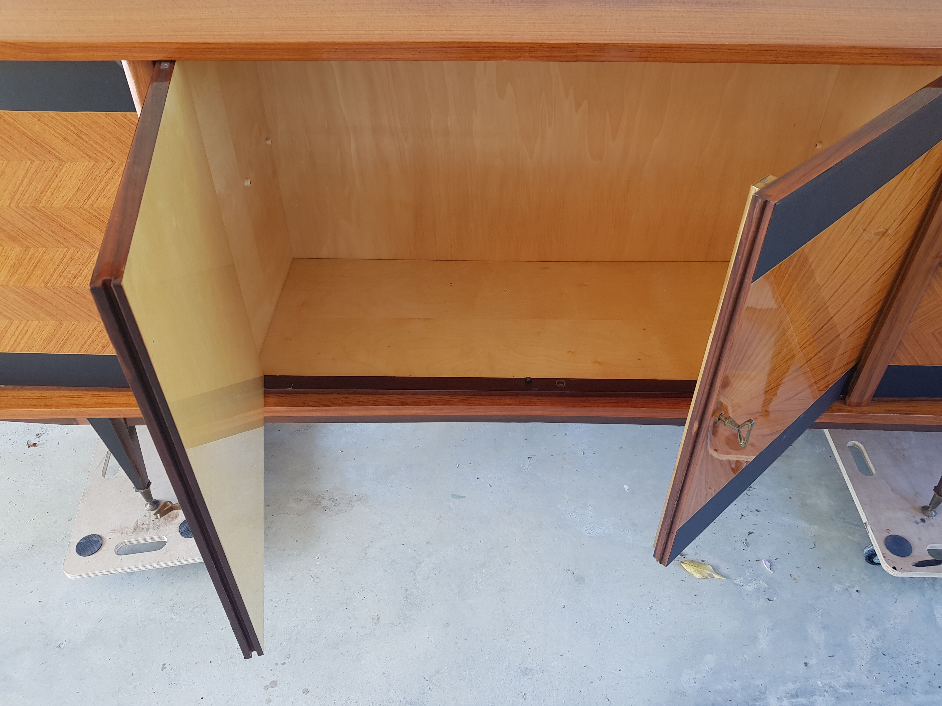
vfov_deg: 53.1
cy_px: 353
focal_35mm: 26
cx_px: 471
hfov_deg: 67.3
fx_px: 708
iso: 50
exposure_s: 1/100
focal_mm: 4.3
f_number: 1.7
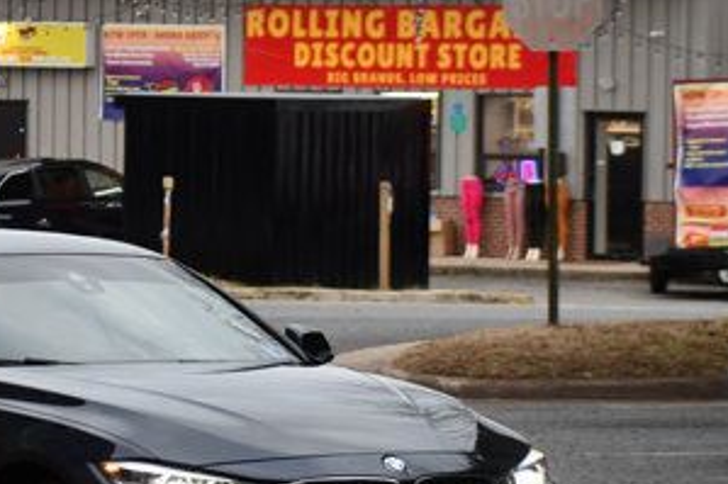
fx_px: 5497
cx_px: 7
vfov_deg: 5.0
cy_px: 264
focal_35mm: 272
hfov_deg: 7.5
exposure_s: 1/250
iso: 800
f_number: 4.8
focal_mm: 85
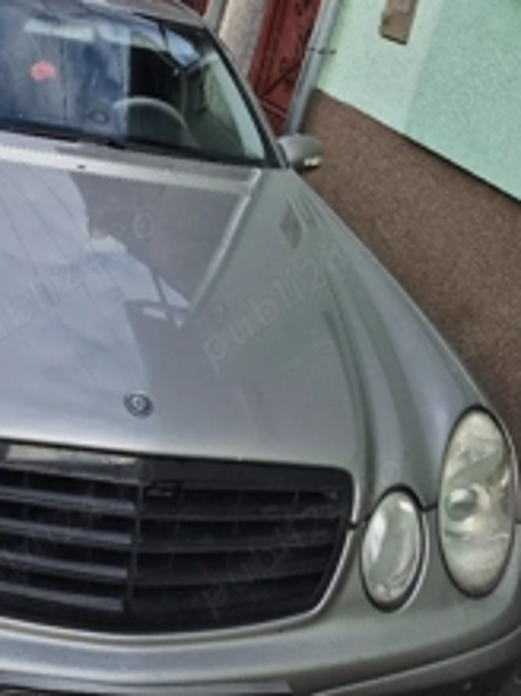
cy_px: 76
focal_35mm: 42
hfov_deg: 33.5
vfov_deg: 41.5
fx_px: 844
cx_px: 118
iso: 25
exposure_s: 1/1000
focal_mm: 5.4
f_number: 1.8
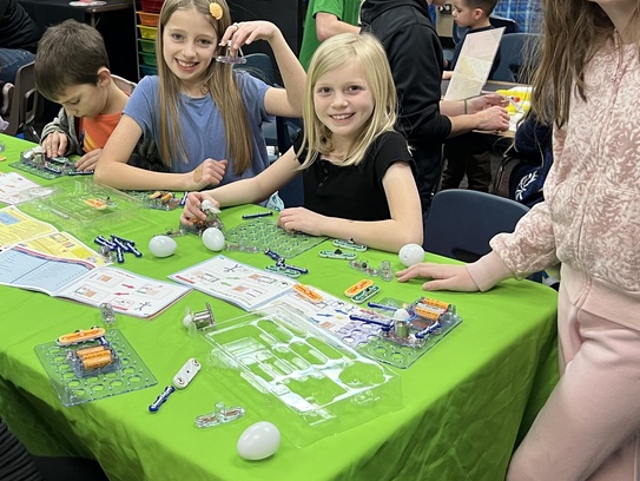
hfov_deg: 38.5
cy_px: 186
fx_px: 907
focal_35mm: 49
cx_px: 217
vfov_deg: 29.6
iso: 160
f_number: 1.5
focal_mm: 5.7
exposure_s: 1/60
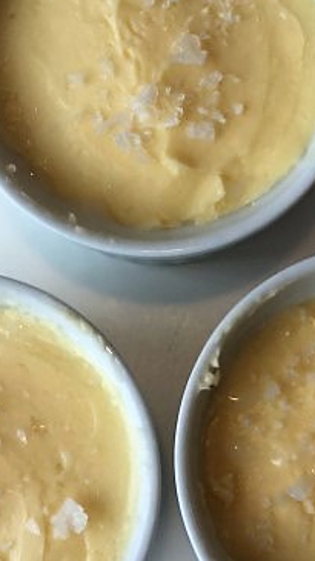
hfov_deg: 16.3
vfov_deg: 28.6
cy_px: 274
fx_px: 1100
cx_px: 189
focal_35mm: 74
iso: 40
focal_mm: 3.3
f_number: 2.4
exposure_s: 1/100
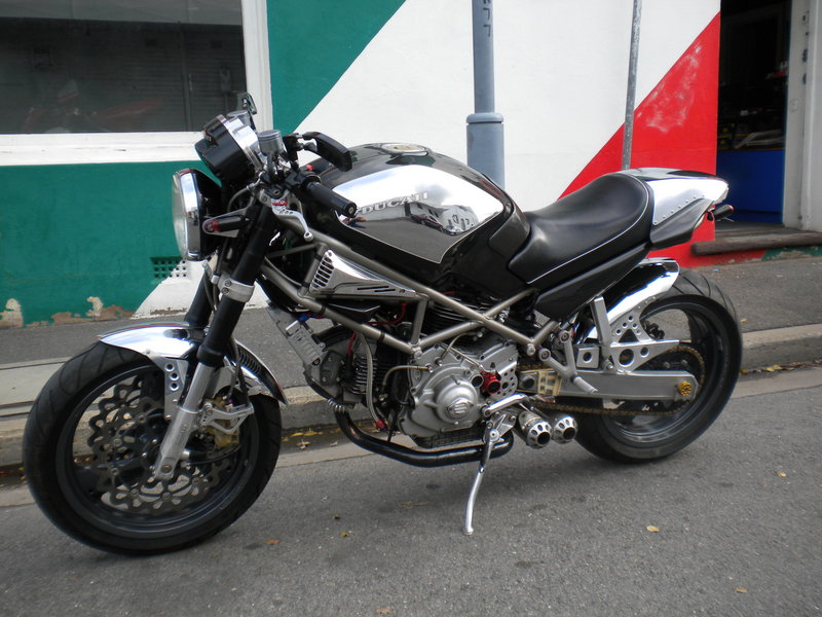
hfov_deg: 52.6
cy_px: 308
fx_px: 831
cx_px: 411
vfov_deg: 40.7
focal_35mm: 35
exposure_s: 1/235
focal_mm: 6.3
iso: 80
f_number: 4.6
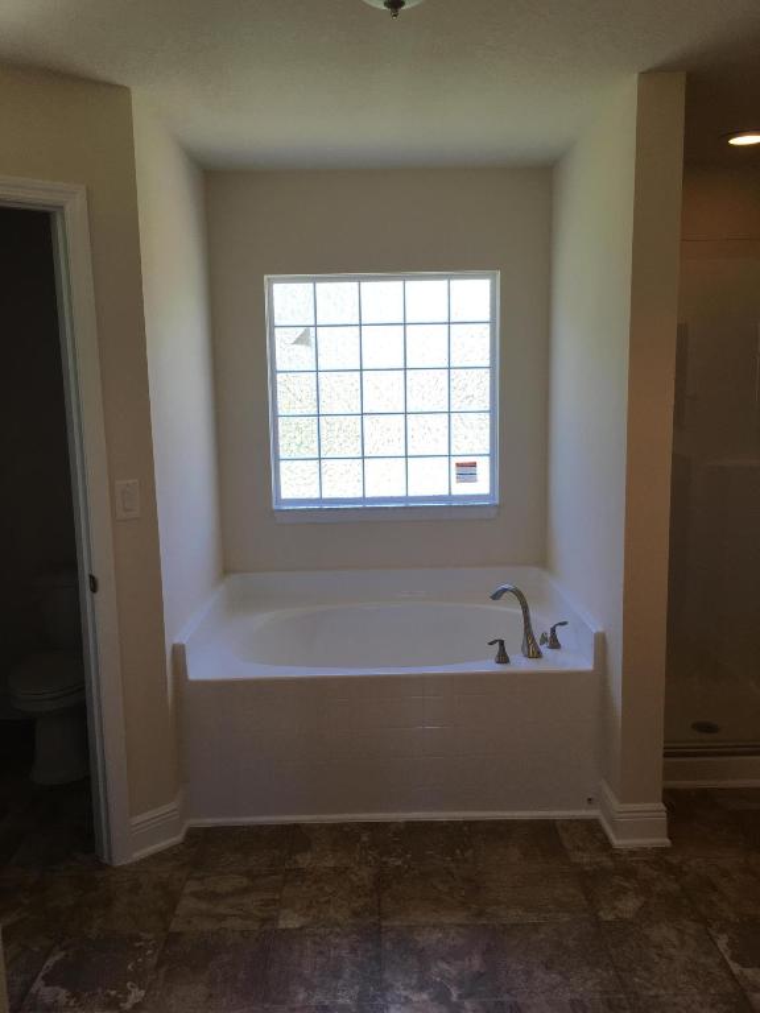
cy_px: 506
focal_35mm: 29
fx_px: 849
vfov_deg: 61.7
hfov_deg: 48.2
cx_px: 380
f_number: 2.2
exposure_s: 1/120
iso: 40
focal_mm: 4.15
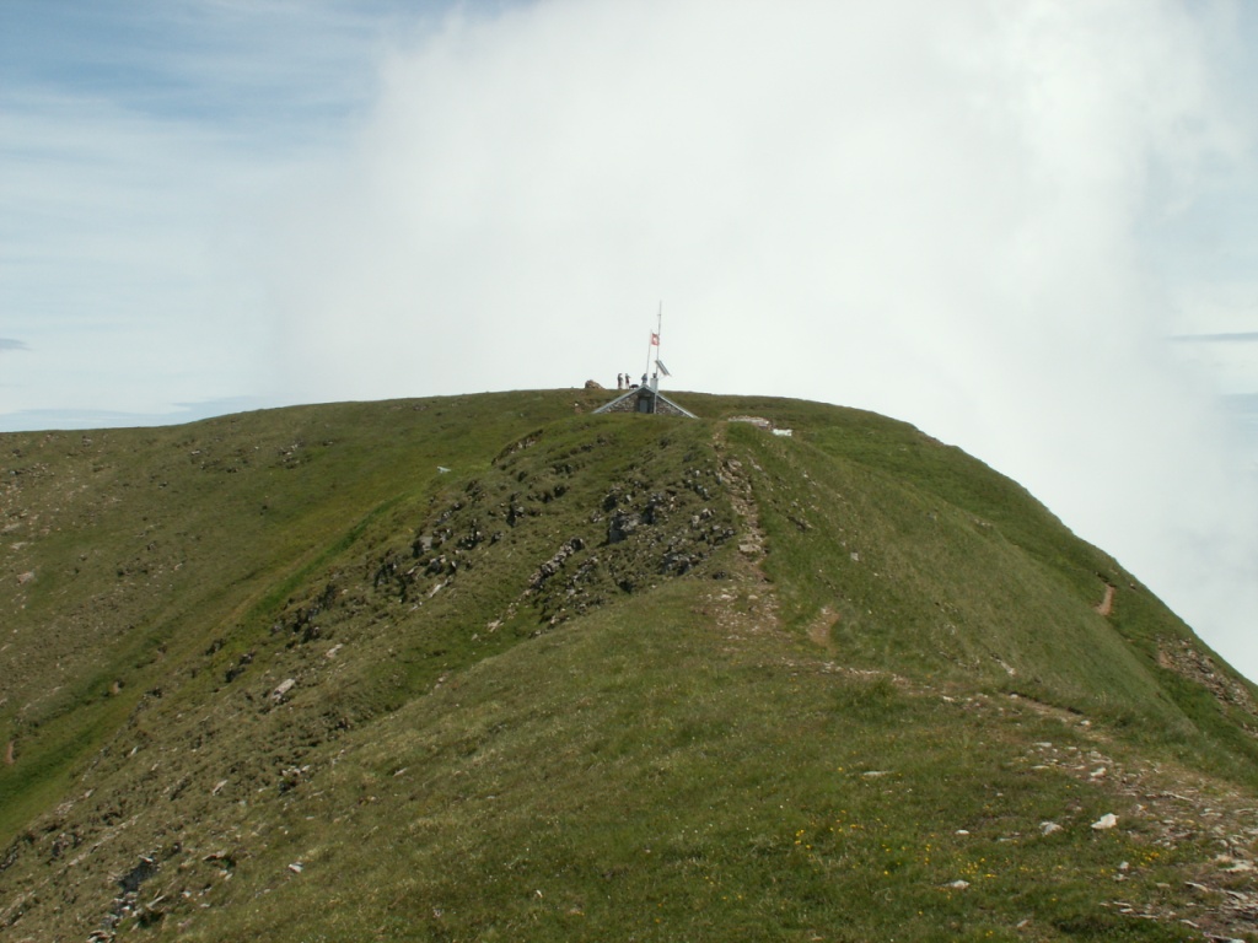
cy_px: 472
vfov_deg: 35.1
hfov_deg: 45.8
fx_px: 1490
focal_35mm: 41
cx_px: 629
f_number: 8
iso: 50
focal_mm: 6.78
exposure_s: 1/200
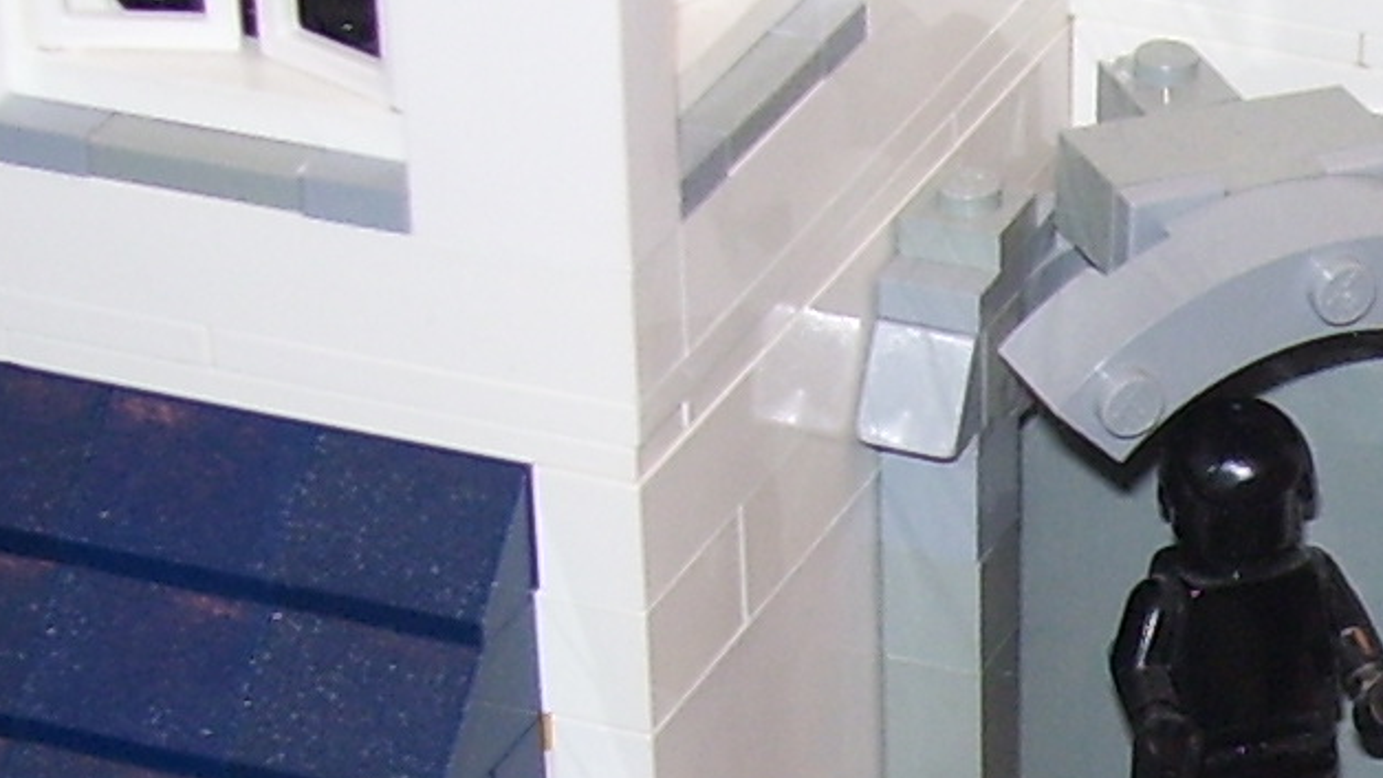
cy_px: 1018
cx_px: 1700
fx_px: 5280
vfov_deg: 8.3
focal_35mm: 144
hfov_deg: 14.4
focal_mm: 6
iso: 80
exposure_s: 1/60
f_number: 2.7
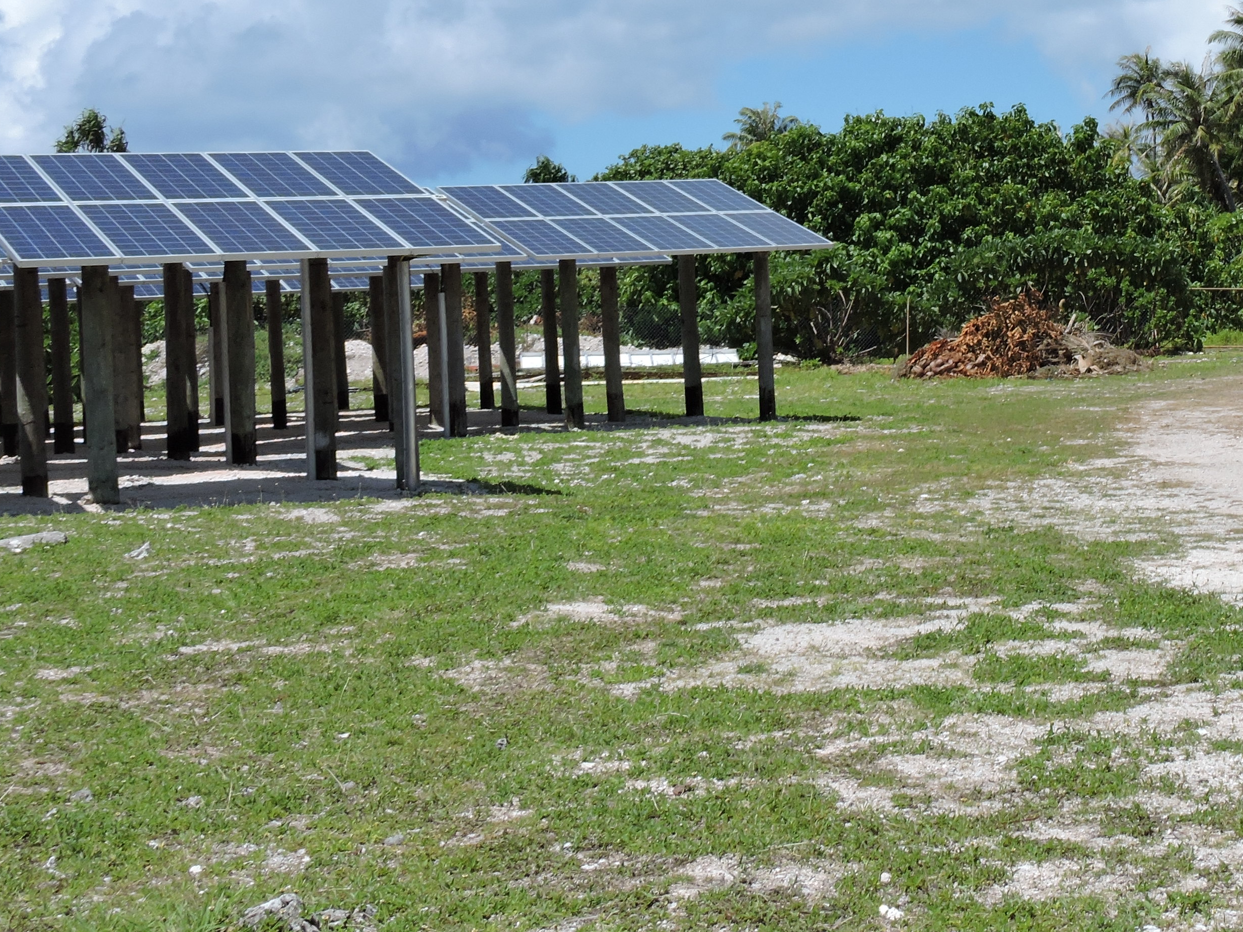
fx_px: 3016
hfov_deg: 22.9
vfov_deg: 17.5
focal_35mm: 84
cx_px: 1040
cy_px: 281
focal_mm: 8.1
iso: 100
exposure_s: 1/1250
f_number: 4.5
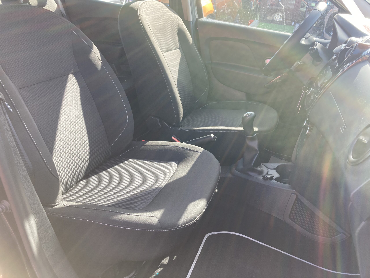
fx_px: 299
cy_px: 139
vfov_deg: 49.7
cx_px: 185
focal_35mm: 28
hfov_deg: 63.4
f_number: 1.8
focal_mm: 3.99
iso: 25
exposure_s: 1/121
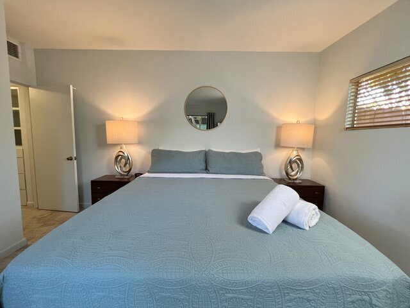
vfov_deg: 89.9
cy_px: 154
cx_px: 205
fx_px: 154
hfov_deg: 106.2
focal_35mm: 13
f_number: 1.8
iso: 200
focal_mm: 1.57
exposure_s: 1/120
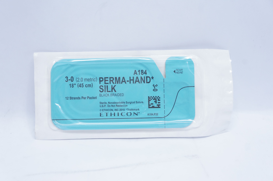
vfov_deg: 23.7
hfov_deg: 35.1
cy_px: 90
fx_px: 432
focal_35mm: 57
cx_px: 136
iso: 800
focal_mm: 38
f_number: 7.1
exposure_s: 1/40
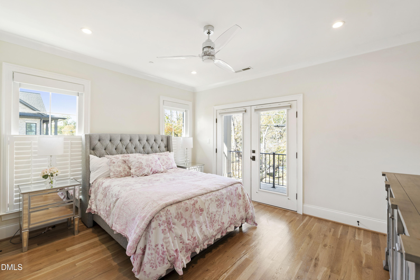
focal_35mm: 15
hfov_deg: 100.4
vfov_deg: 77.3
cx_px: 210
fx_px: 175
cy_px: 140
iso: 100
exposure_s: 1/3
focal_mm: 10
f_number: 8
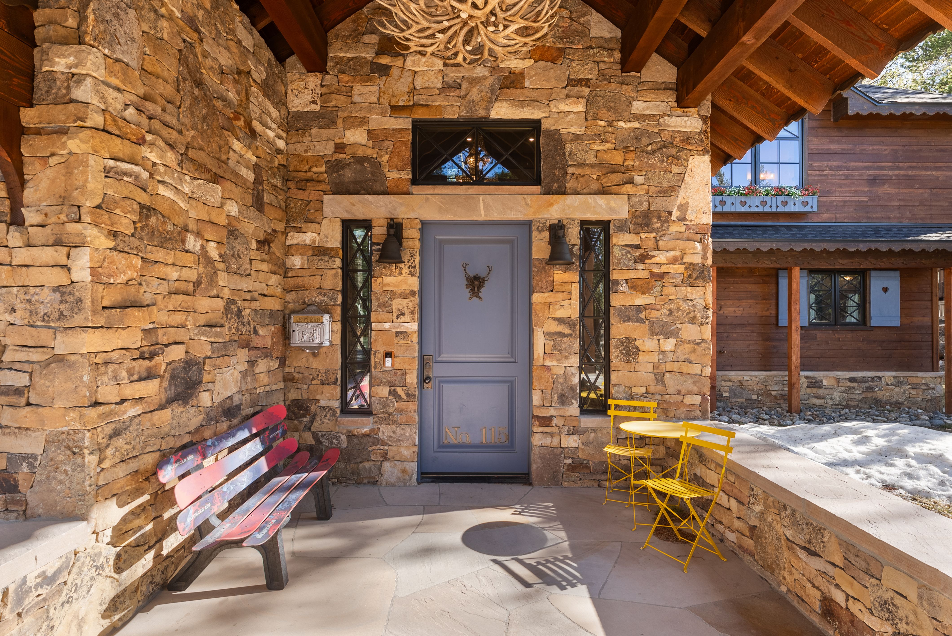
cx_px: 476
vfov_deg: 63.8
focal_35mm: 19
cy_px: 318
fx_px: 511
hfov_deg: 86.0
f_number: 8
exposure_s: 1/25
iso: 125
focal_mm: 19.3
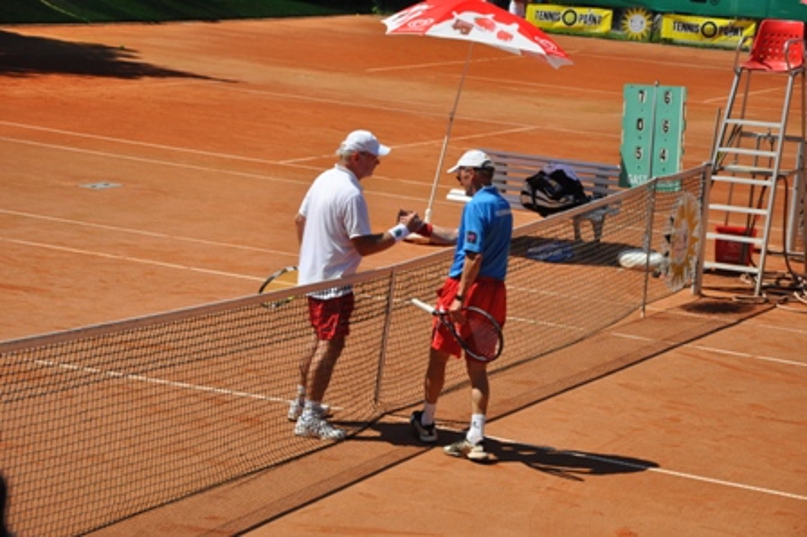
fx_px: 2688
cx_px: 404
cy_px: 268
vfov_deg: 11.4
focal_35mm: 120
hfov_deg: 17.1
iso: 400
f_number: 7.1
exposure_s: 1/2000
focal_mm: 80
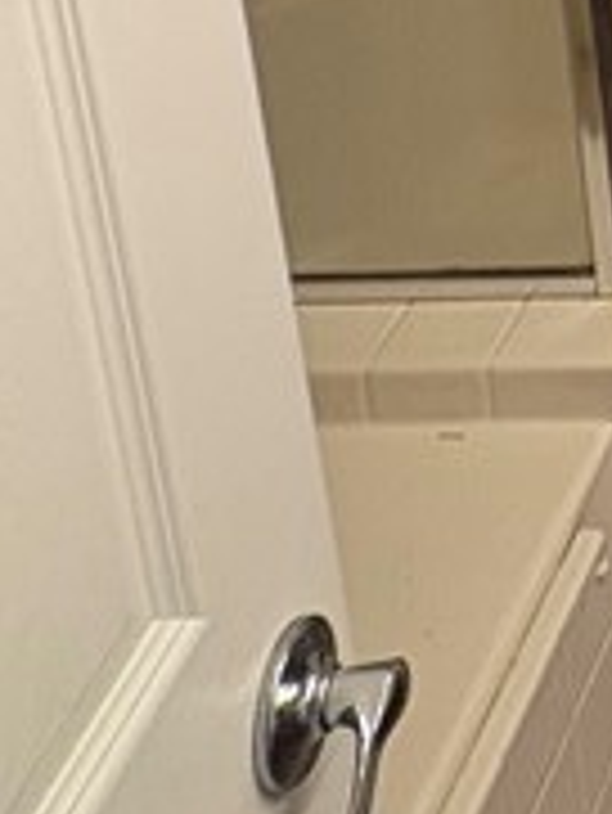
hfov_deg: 14.8
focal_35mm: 79
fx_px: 1860
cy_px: -468
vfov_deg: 20.5
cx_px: 1282
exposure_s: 1/60
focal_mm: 2.22
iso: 200
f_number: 2.2
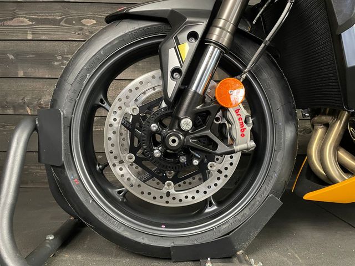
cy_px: 133
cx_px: 178
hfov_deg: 67.3
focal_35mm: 26
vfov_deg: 53.1
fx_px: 267
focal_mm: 4.2
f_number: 1.6
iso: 500
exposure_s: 1/25
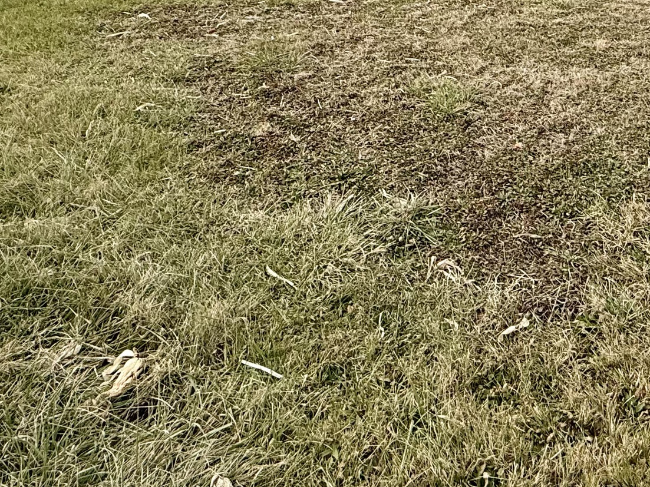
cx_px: 509
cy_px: -90
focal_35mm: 39
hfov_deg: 45.7
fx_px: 732
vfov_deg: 31.3
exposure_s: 1/1339
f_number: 2.2
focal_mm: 2.22
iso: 50
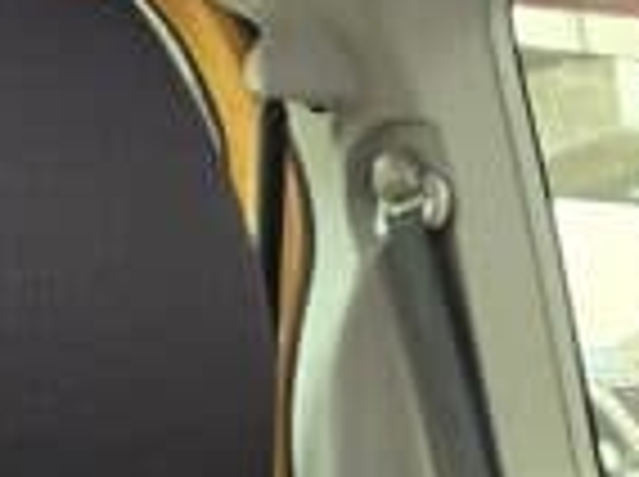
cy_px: 1224
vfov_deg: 9.7
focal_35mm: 130
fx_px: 2396
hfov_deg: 13.3
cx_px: 1246
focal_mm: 5.4
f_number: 1.8
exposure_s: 1/100
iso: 320
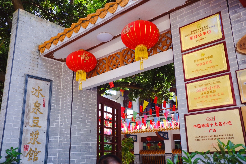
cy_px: 82
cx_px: 123
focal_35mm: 35
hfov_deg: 54.4
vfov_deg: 37.9
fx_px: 239
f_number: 2
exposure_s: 1/500
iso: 320
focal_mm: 23
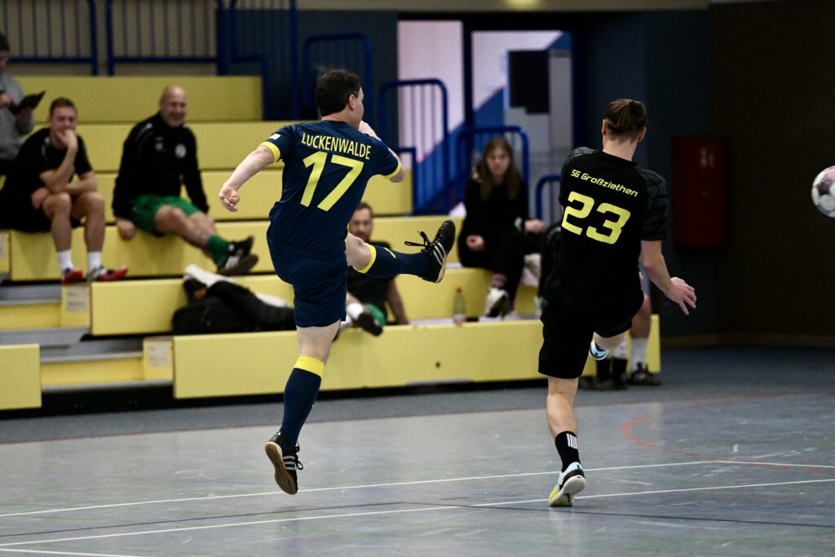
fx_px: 4639
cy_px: 278
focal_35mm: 200
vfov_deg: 6.9
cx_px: 418
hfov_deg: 10.3
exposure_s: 1/1600
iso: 8000
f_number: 2.8
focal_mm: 200
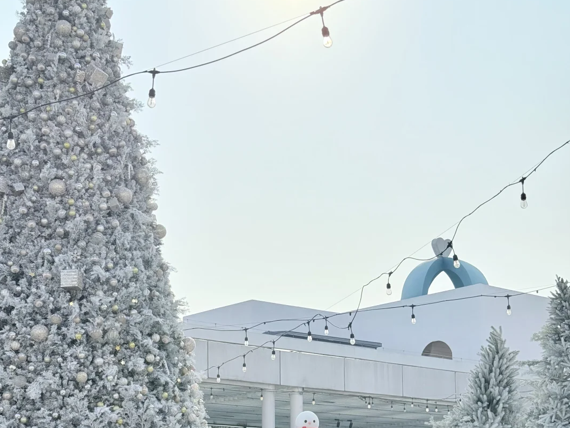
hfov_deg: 29.8
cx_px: 288
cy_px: 361
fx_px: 1071
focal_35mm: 65
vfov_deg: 22.2
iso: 64
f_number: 1.78
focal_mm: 6.76
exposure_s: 1/11364
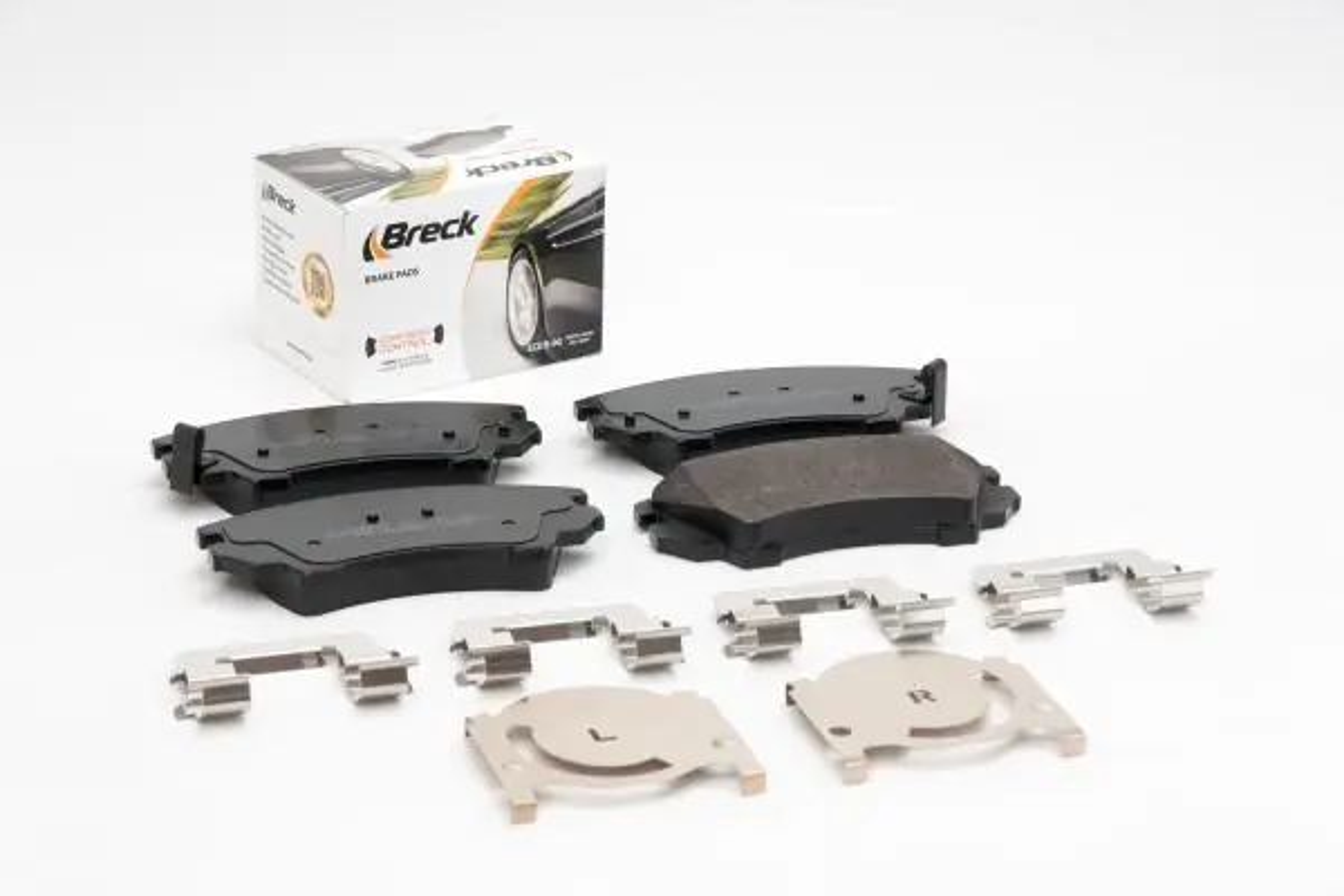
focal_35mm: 90
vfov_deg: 15.2
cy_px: 448
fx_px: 3360
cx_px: 672
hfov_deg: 22.6
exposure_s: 1/200
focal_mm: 60
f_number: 11
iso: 100
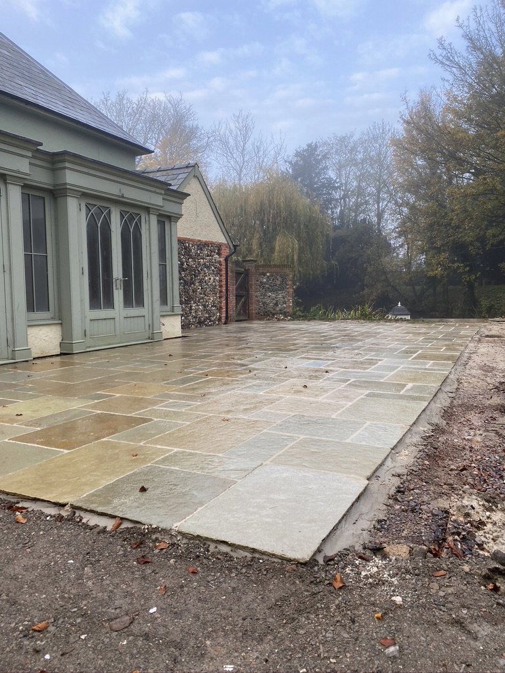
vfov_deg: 67.3
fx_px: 506
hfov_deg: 53.1
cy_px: 336
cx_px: 252
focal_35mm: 26
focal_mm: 4.25
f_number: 1.8
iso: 32
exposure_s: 1/147
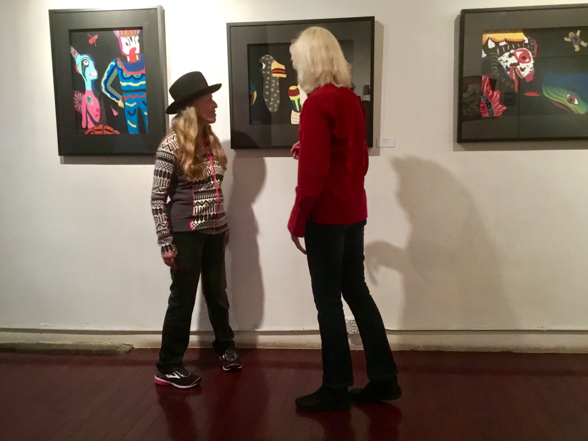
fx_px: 527
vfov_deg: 45.4
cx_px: 294
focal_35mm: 31
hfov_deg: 58.4
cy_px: 220
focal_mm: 3.3
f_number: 2.4
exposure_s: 1/30
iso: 200
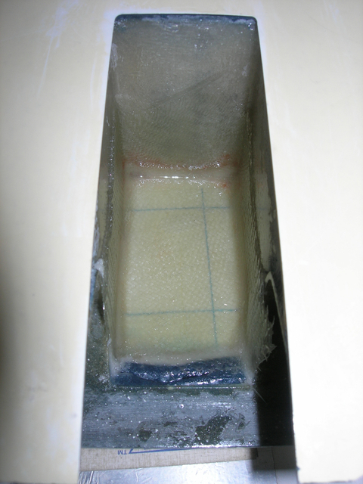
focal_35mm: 38
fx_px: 531
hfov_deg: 37.7
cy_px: 242
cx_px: 182
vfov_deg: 49.0
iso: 64
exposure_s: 1/60.1
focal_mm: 7.8
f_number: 4.8
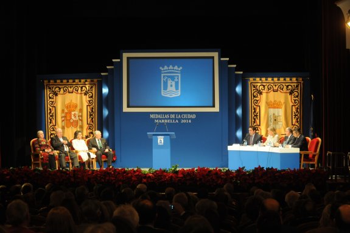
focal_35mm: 82
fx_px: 796
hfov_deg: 24.8
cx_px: 175
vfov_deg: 16.6
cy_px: 116
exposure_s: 1/40
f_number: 8
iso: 2500
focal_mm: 82
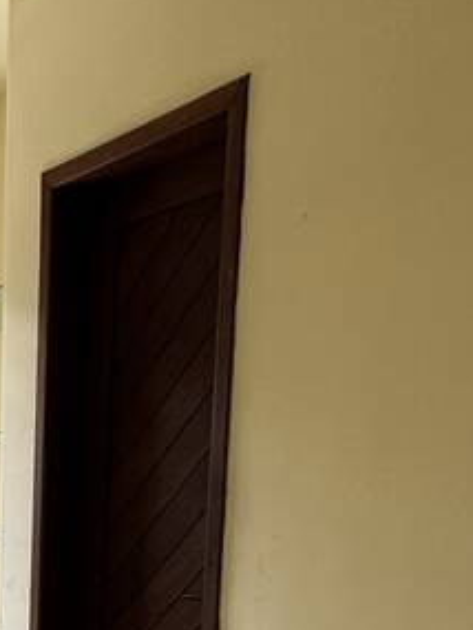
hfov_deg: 25.0
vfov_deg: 33.1
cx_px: -88
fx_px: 965
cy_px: 632
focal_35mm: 53
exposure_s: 1/99
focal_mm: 2.22
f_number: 2.2
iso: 64
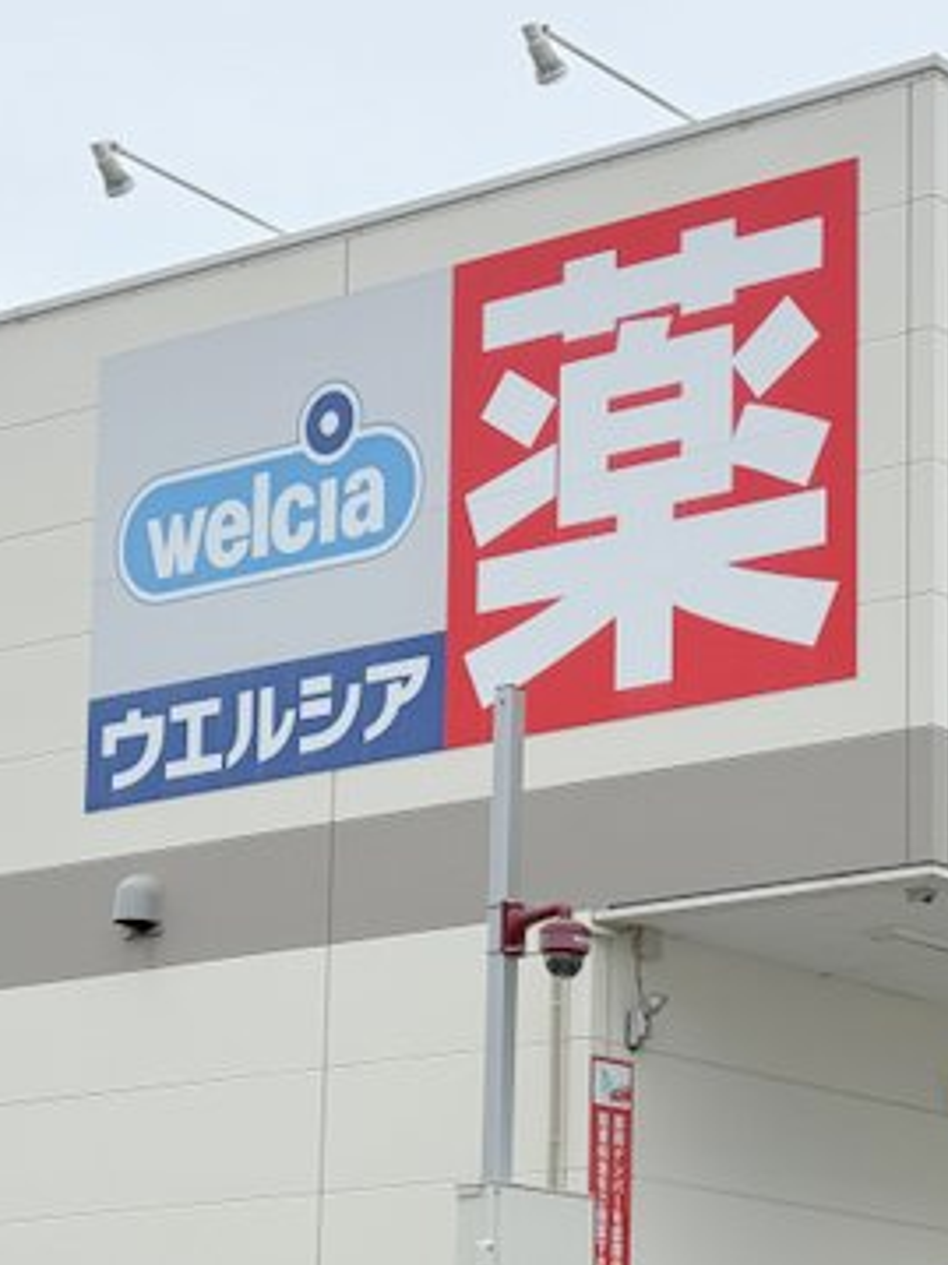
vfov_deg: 18.3
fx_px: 3909
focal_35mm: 107
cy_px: 958
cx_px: 870
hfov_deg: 13.7
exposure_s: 1/1931
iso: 64
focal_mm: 6.76
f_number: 1.78
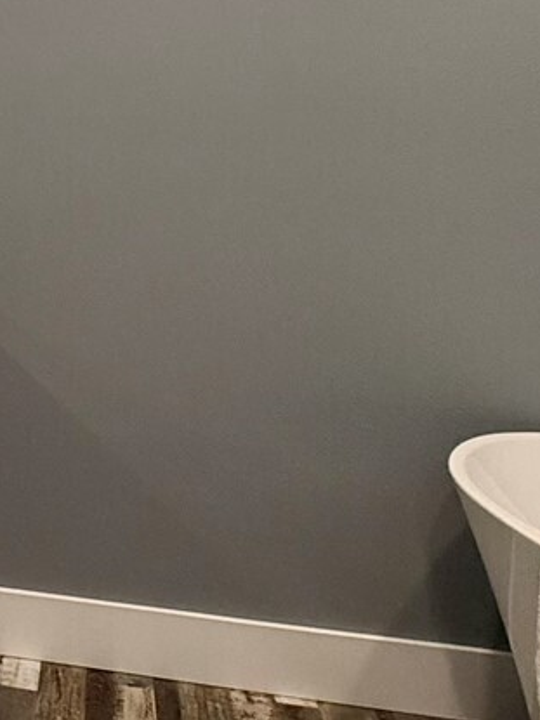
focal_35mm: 54
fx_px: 1124
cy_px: 154
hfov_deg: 23.1
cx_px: -212
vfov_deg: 34.6
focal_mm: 2.22
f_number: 2.2
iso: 250
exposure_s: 1/120
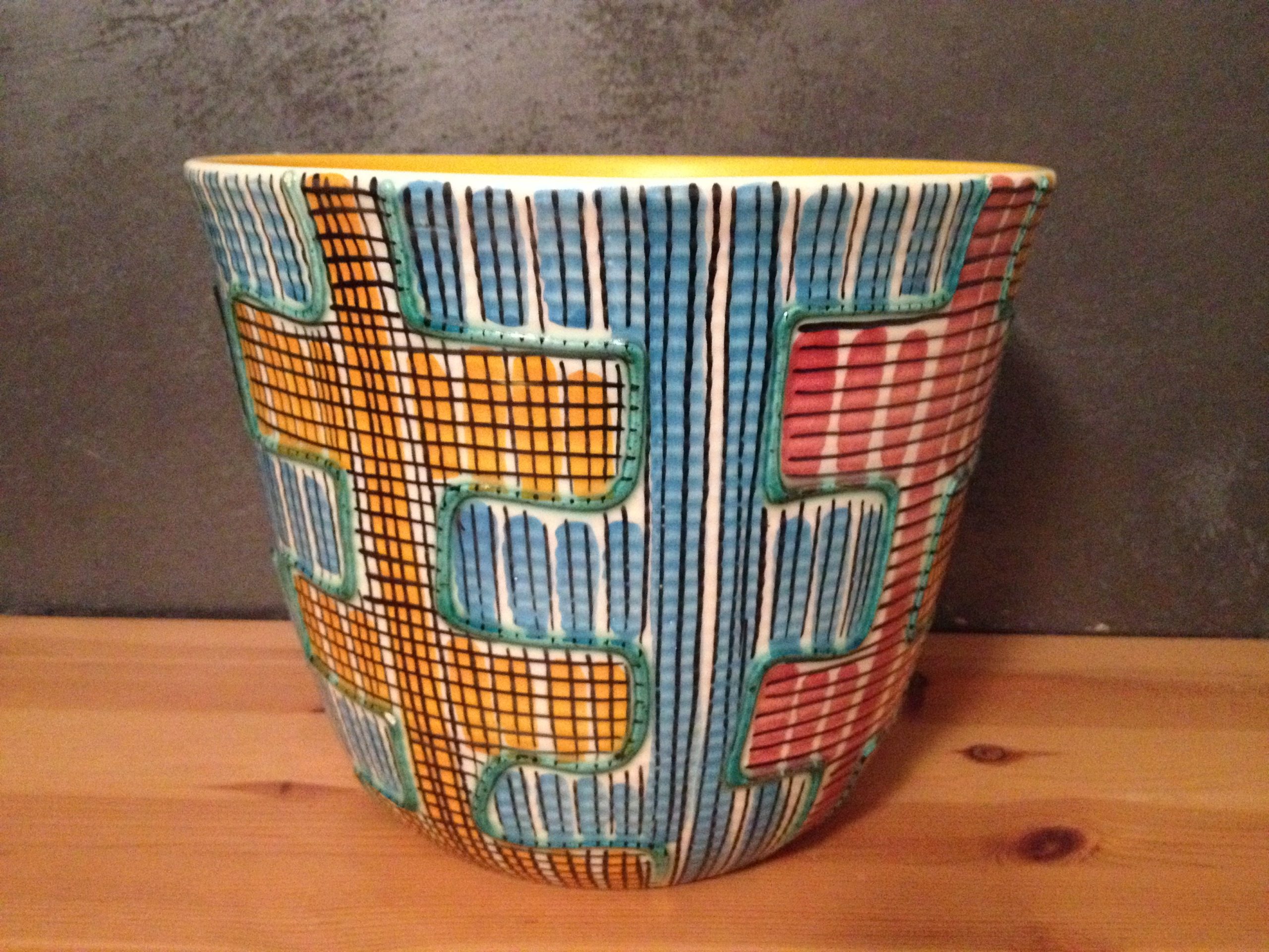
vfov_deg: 40.7
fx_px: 1283
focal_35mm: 35
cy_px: 476
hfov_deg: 52.6
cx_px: 634
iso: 800
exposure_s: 1/17
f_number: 2.4
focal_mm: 4.28
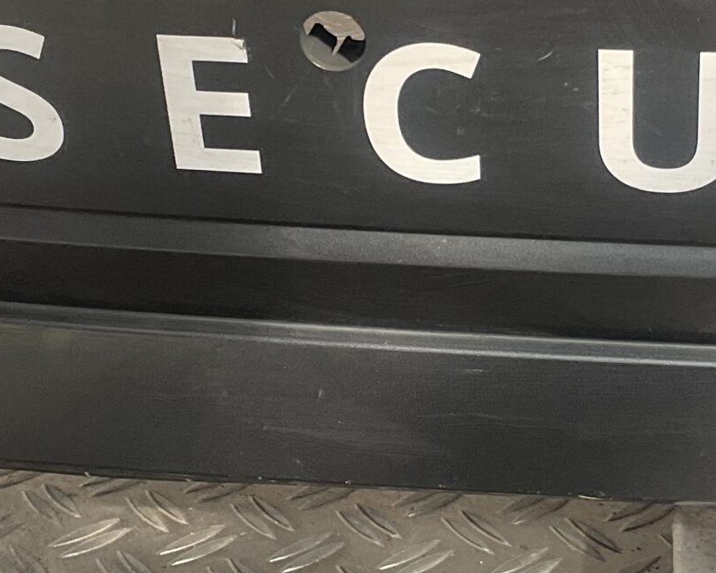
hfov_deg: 21.2
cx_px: 467
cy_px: 152
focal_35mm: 90
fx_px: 1907
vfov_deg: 17.0
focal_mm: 3
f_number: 1.8
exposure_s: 1/749
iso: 16
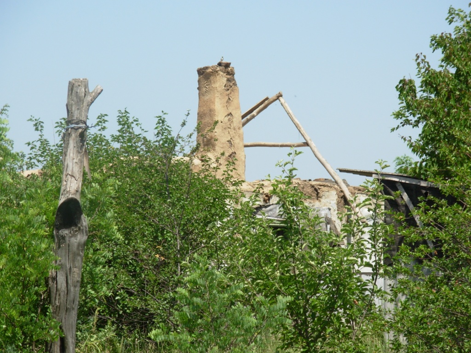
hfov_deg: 10.4
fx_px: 2585
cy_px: 176
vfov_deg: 7.8
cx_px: 236
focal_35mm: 190
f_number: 5
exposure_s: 1/430
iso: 50
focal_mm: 31.4
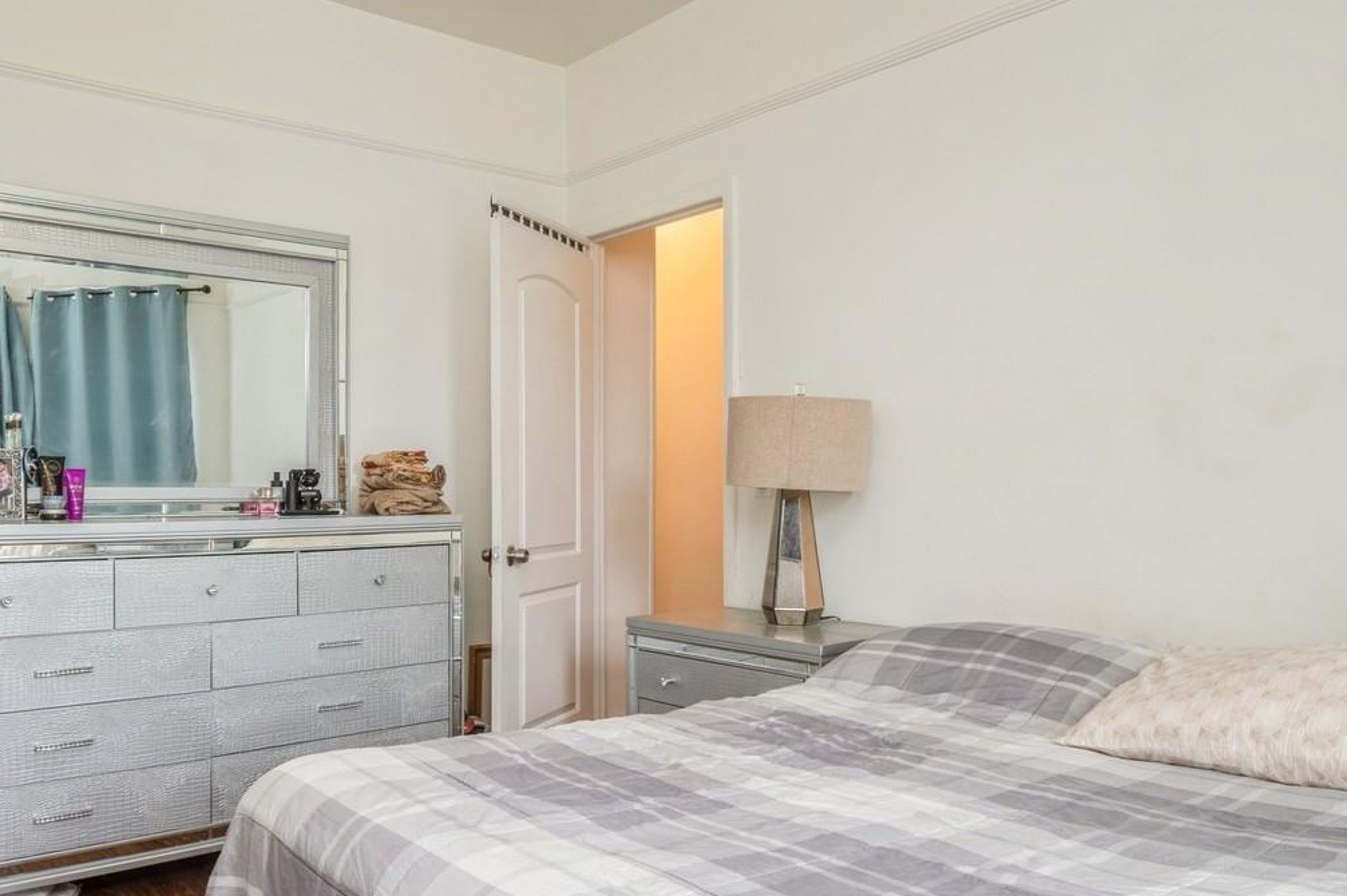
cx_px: 550
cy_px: 643
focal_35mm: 28
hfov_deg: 65.4
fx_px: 1039
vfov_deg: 45.4
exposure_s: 1/1.67
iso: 200
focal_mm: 17.5
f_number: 11
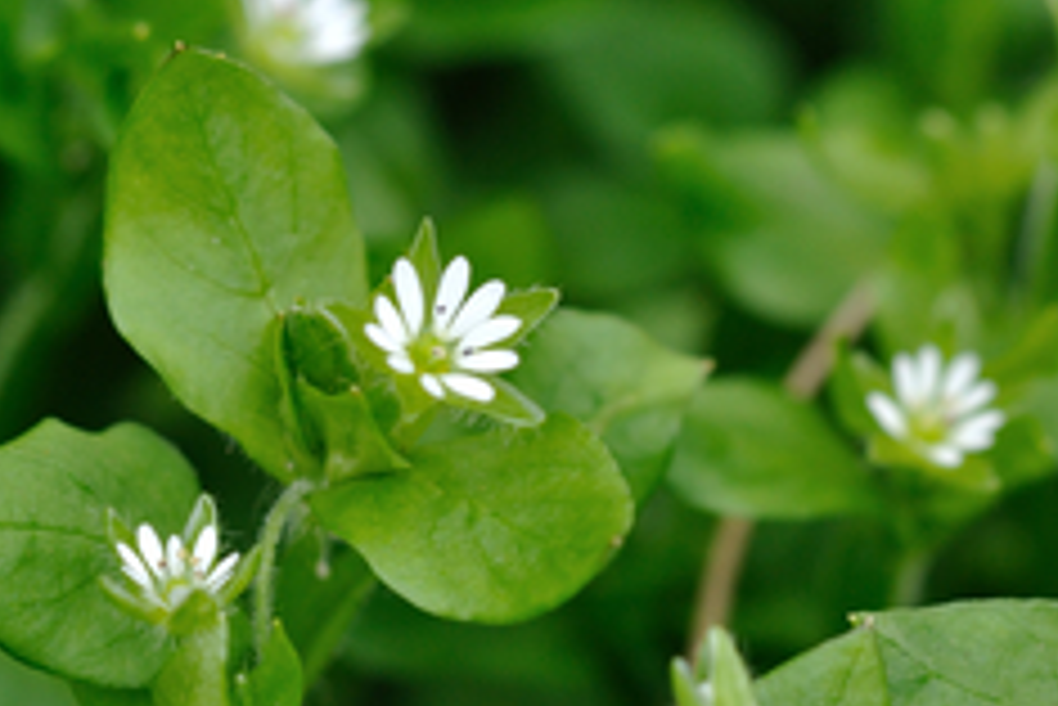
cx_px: 689
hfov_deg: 3.6
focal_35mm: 567
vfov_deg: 2.4
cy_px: 555
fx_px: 16674
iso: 100
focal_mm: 185
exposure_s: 1/60
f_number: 5.6
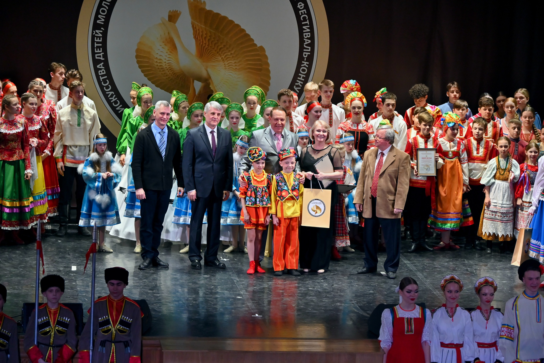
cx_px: 272
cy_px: 182
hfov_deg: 14.7
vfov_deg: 9.8
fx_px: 2108
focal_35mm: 140
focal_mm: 93
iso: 800
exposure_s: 1/180
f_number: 5.6
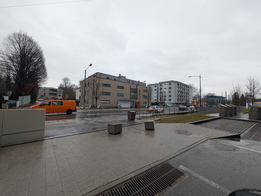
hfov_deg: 110.5
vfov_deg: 94.6
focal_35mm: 12
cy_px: 98
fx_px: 91
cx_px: 130
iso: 58
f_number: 1.7
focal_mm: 2.02
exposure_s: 1/430
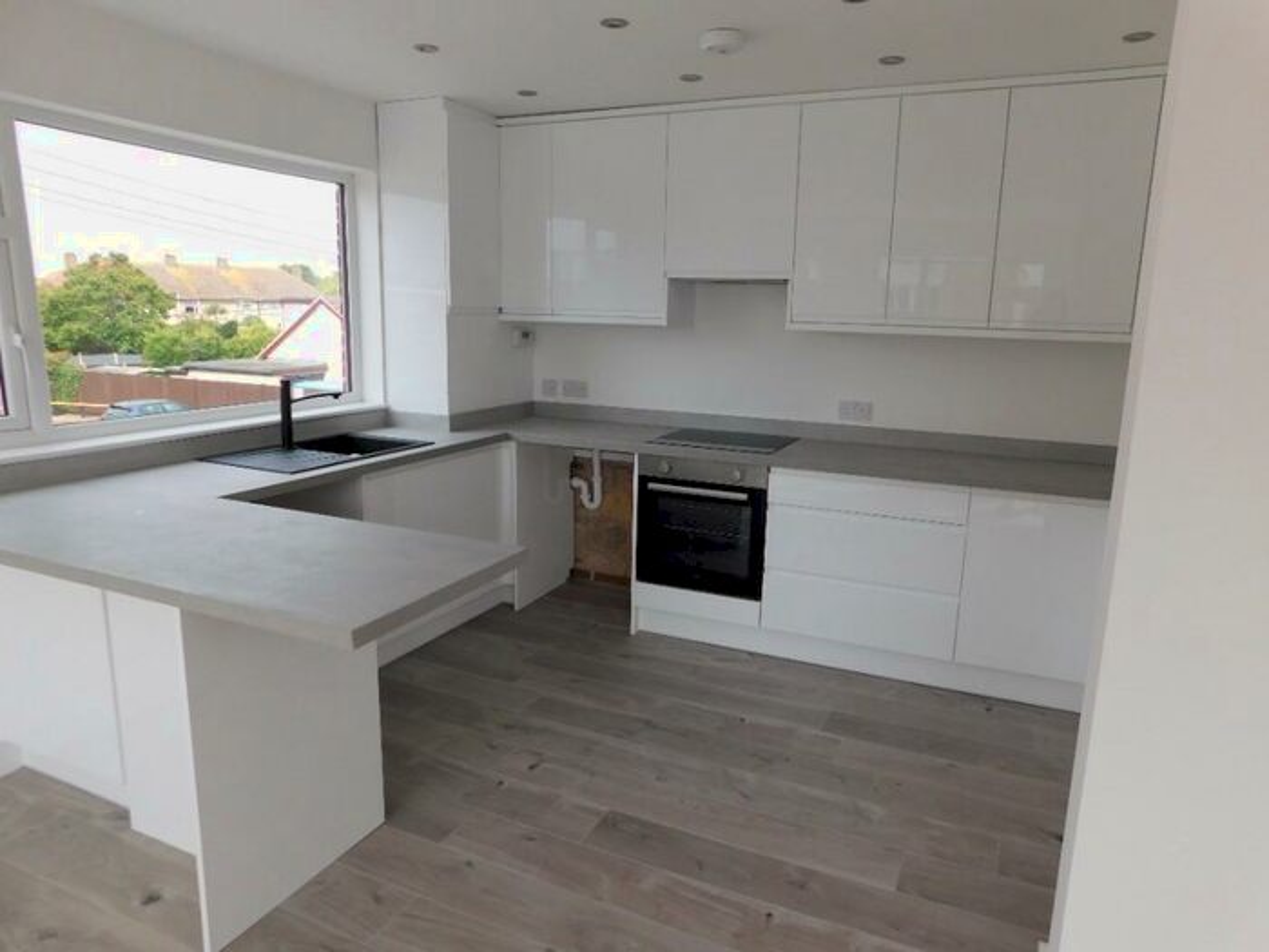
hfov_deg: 73.9
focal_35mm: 23
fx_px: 843
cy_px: 476
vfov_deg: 58.9
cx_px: 634
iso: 125
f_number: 3
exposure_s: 1/400
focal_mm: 4
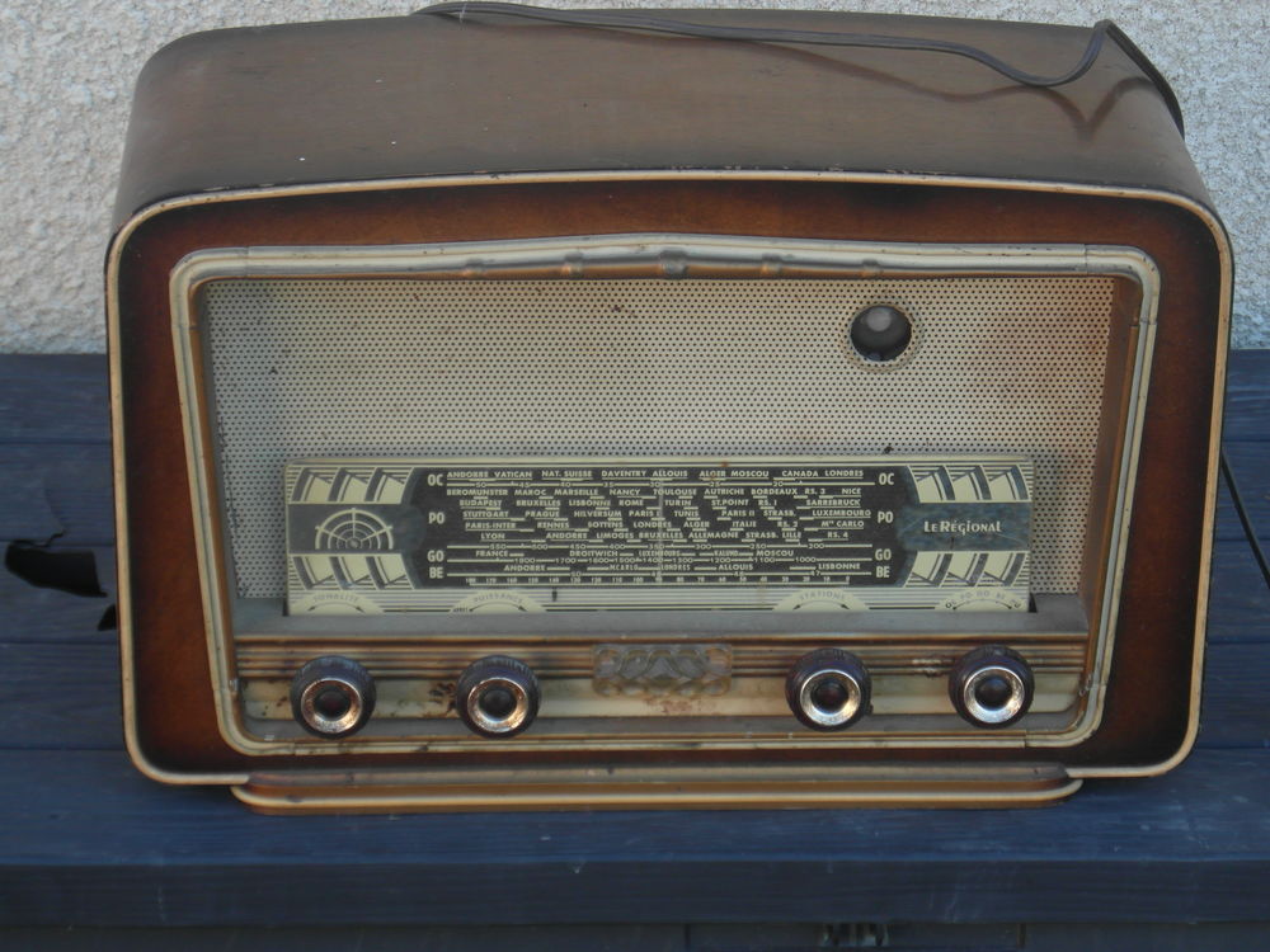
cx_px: 635
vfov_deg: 12.3
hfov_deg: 16.4
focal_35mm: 120
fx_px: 4403
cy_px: 476
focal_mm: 19.5
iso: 80
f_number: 4.4
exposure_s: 1/60
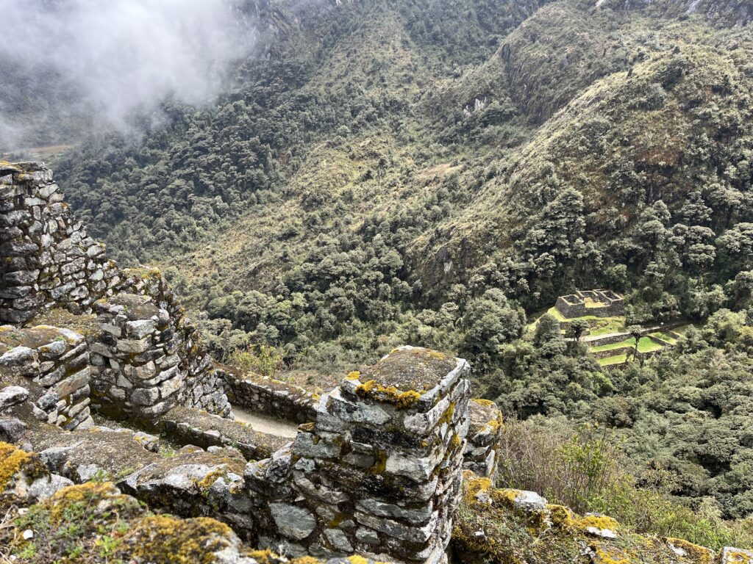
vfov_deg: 53.1
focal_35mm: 26
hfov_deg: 67.3
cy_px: 282
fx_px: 566
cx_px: 376
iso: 50
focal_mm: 5.1
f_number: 1.6
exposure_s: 1/1106
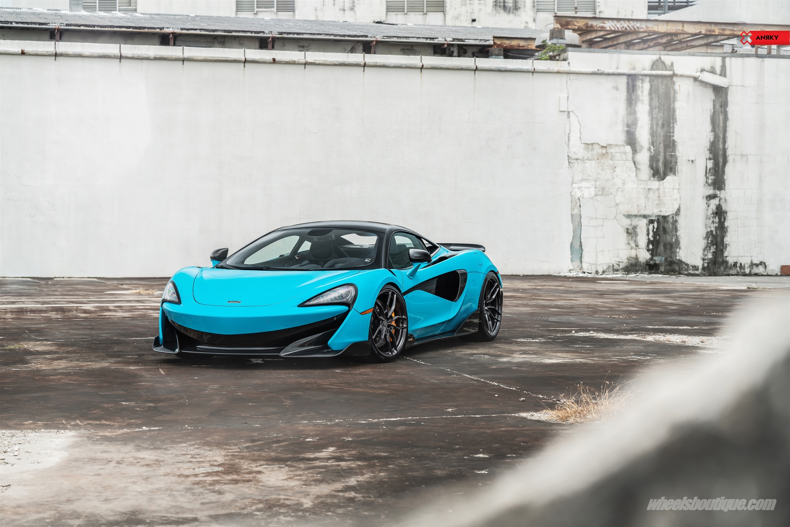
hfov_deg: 28.8
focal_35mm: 70
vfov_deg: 19.5
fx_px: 1536
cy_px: 264
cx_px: 395
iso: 200
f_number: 5.6
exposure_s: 1/200
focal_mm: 70
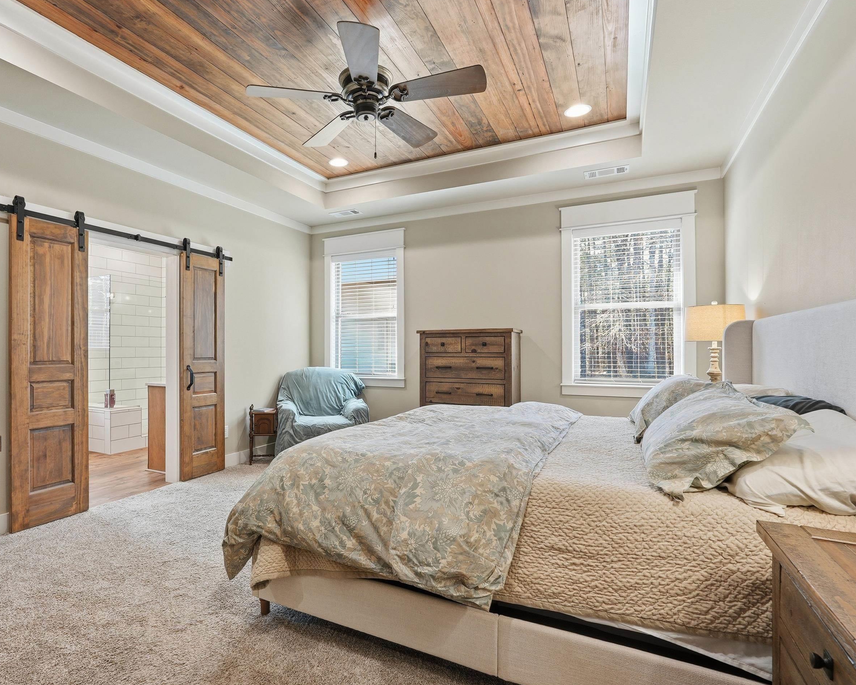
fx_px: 481
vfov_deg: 70.9
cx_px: 357
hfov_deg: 82.6
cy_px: 345
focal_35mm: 19
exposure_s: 1/20
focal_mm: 16
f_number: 9
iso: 250
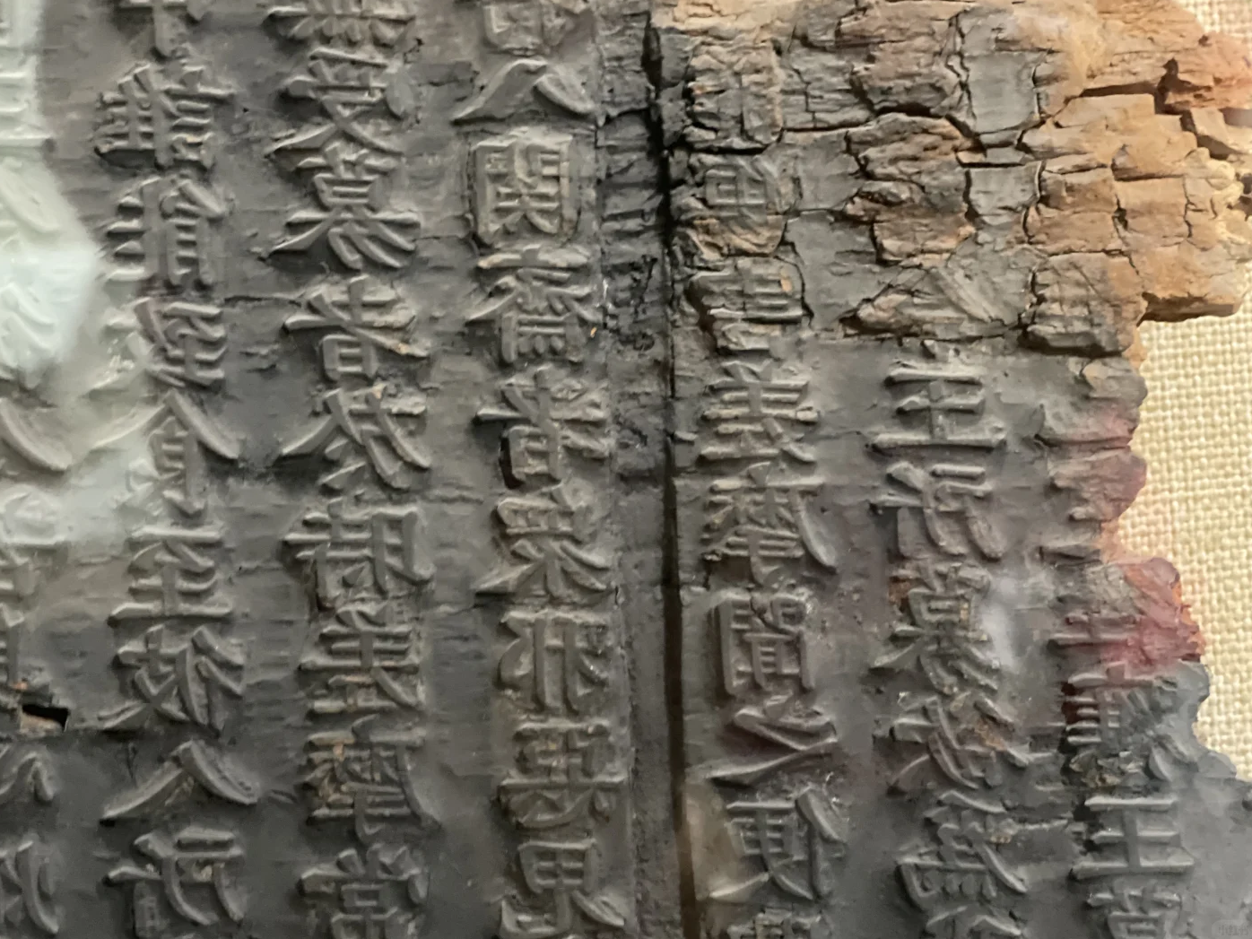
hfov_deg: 29.4
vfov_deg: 22.3
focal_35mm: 66
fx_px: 2387
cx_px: 620
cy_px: 466
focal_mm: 7.5
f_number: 2.2
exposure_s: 1/15
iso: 500
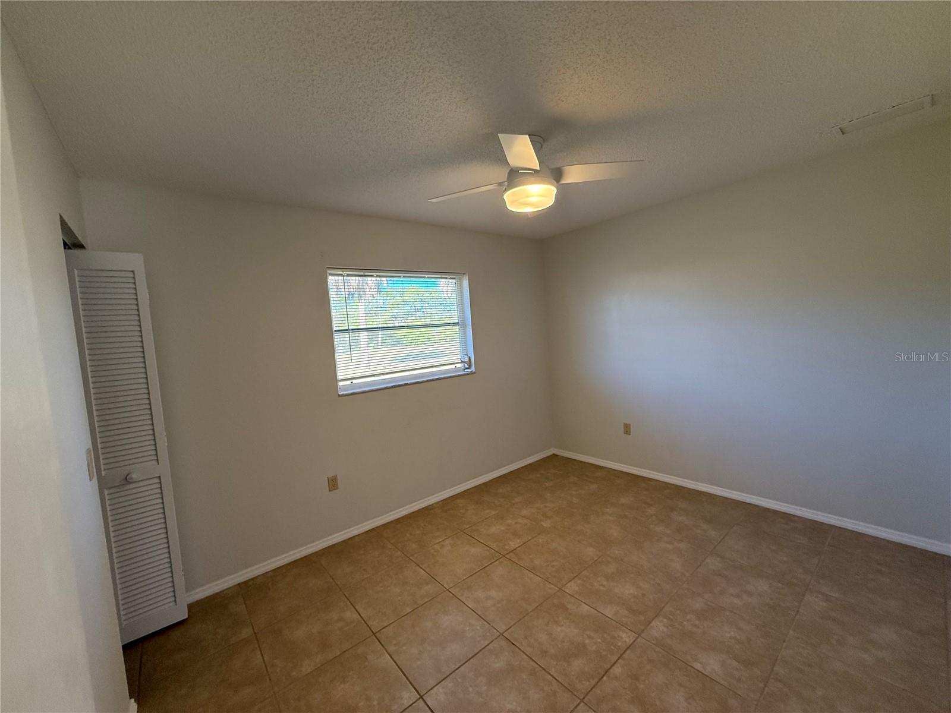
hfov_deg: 102.1
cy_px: 356
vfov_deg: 85.7
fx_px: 385
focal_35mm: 14
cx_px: 476
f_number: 2.2
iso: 200
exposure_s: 1/120
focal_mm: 2.22
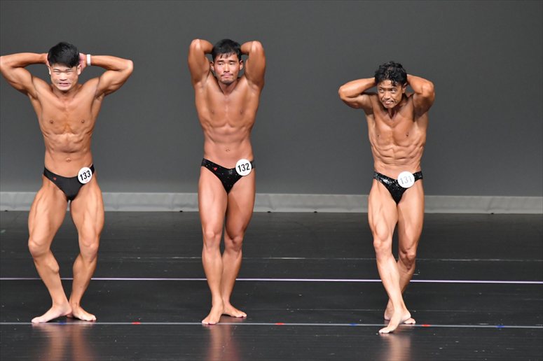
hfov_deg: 6.5
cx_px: 272
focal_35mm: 315
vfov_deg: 4.4
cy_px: 180
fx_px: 4749
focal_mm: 210
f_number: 5.6
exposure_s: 1/400
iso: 5000
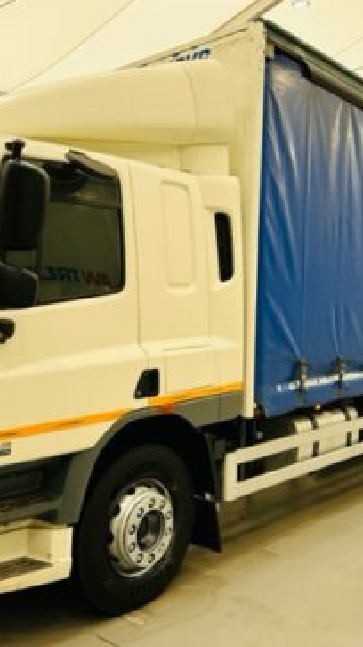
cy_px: 315
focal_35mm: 36
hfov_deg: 32.8
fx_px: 616
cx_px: 162
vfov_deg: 55.3
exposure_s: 1/126
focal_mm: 6.86
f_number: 1.78
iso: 80
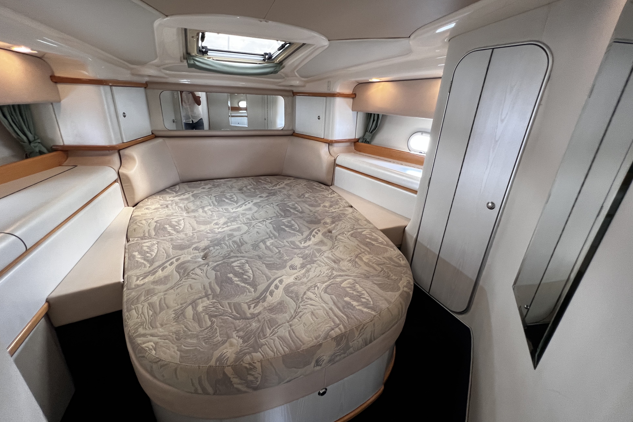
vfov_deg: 81.1
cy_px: 198
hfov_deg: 104.3
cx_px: 316
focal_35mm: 14
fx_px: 246
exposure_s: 1/99
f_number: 1.8
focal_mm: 1.57
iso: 200
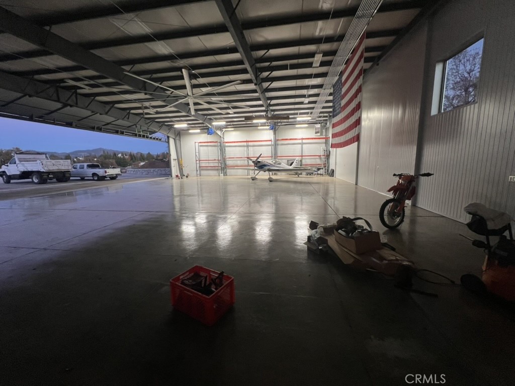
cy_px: 193
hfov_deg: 106.2
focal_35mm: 13
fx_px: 193
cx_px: 258
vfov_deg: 89.9
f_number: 1.8
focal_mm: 1.57
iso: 160
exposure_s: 1/60
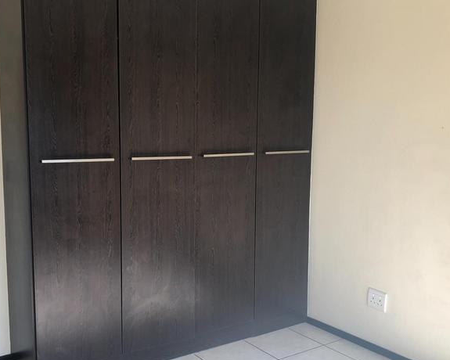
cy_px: 197
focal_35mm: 38
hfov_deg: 47.7
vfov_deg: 39.1
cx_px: 182
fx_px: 506
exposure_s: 1/213
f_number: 1.8
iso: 20
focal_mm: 3.99
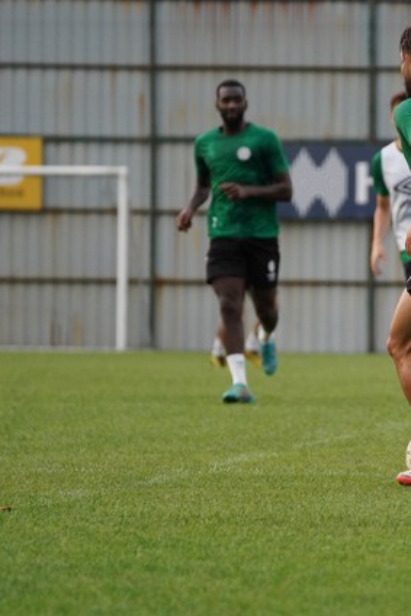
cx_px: 421
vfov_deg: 6.2
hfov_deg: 4.2
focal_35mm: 330
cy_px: 299
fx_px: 5646
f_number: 5.6
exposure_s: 1/1600
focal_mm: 209
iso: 5000
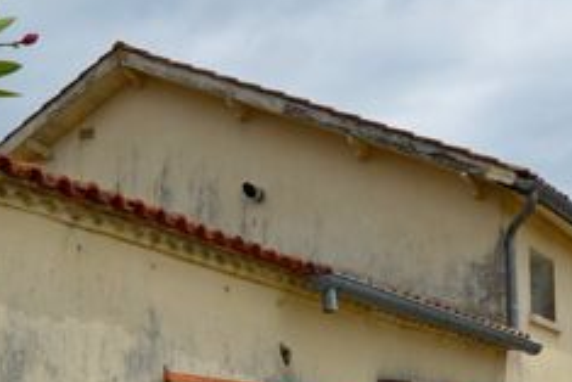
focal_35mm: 68
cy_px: 397
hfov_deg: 29.8
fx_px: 1073
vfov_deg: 19.5
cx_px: 320
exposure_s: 1/320
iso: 100
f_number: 9
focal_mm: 15
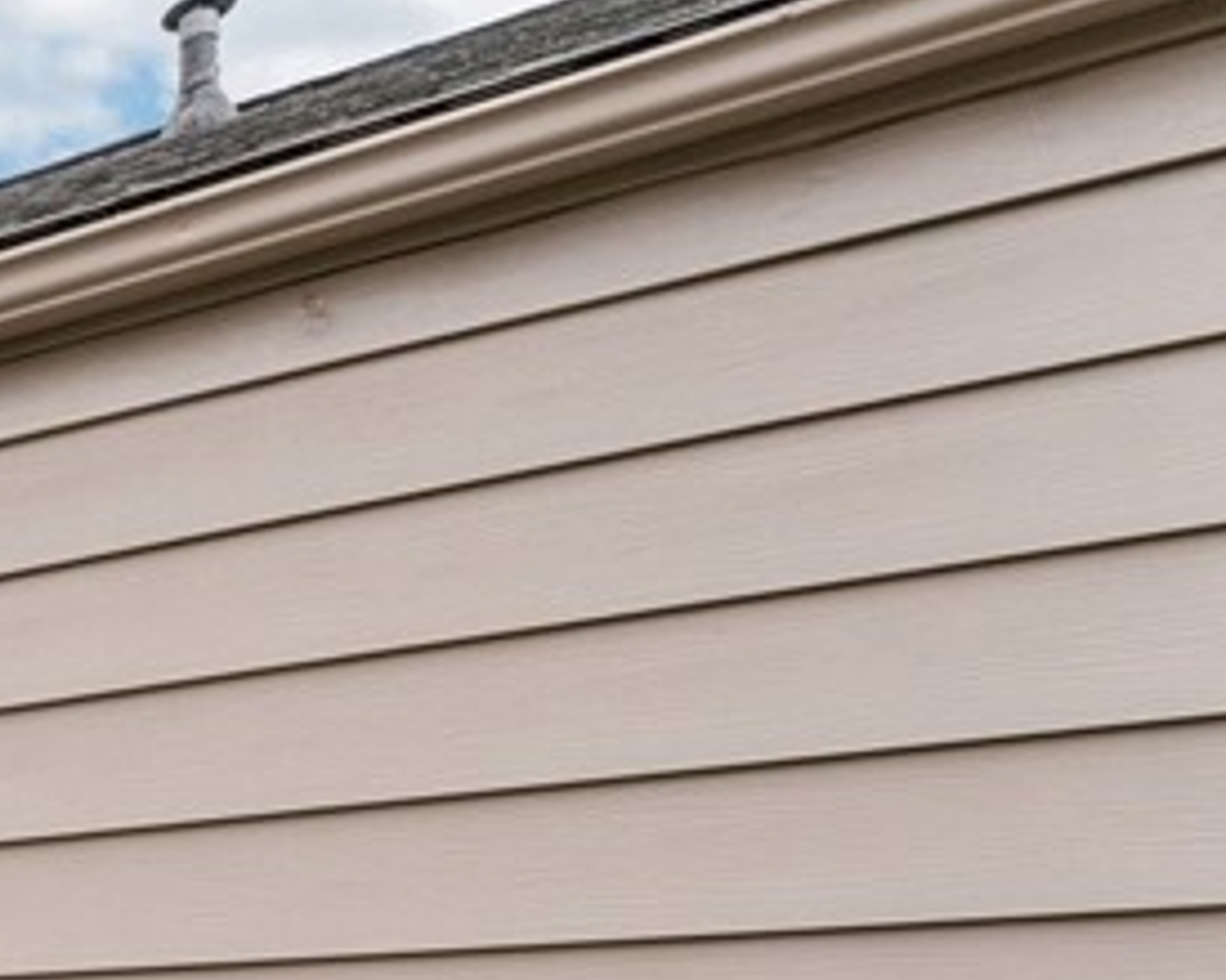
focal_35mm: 52
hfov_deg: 22.3
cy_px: 1202
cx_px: -958
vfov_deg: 25.8
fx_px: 1886
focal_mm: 14
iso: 200
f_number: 8
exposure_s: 1/100
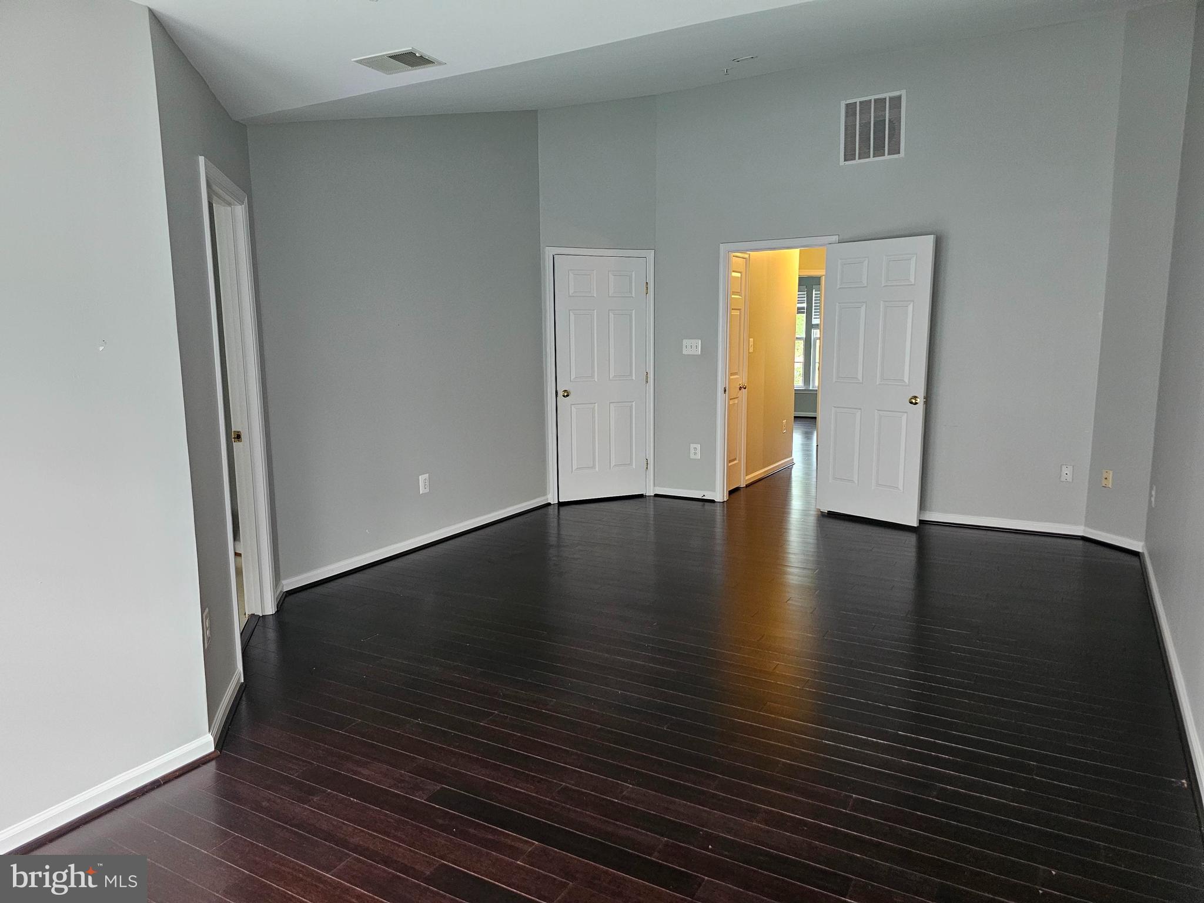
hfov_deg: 73.9
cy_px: 452
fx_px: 800
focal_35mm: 23
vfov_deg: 58.9
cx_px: 602
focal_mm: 6.3
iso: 800
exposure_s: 1/120
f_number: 1.7
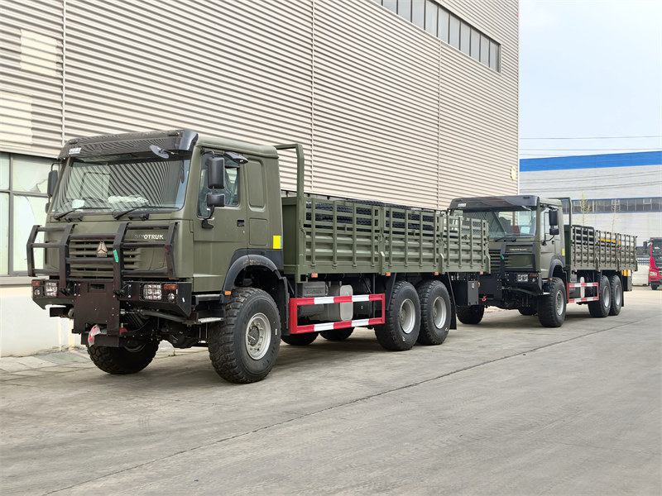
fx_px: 841
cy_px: 248
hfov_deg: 42.9
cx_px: 331
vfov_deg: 32.9
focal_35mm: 44
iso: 50
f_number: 2
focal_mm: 6.98
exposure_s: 1/923
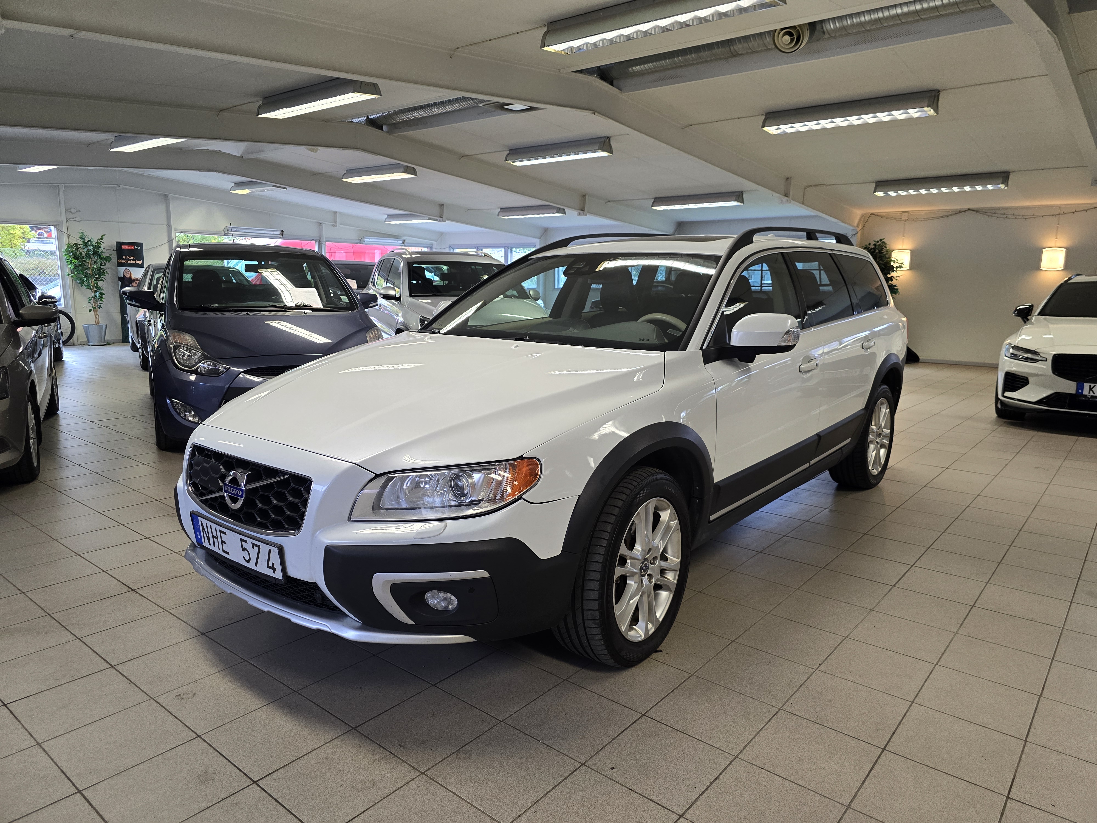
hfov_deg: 73.9
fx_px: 729
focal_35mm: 23
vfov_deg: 58.9
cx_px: 548
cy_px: 412
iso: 125
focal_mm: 6.3
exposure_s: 1/100
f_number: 1.7
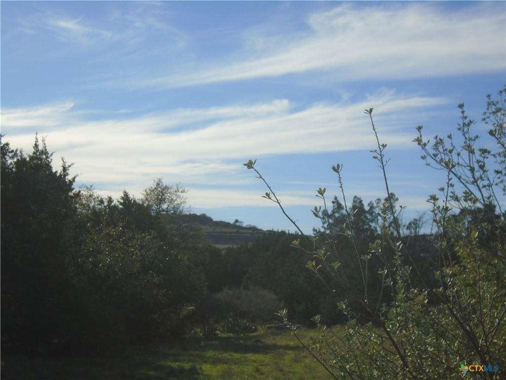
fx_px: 1155
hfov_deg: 24.7
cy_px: 190
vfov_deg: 18.7
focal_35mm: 79
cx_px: 253
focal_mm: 14
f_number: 6.1
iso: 100
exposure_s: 1/800
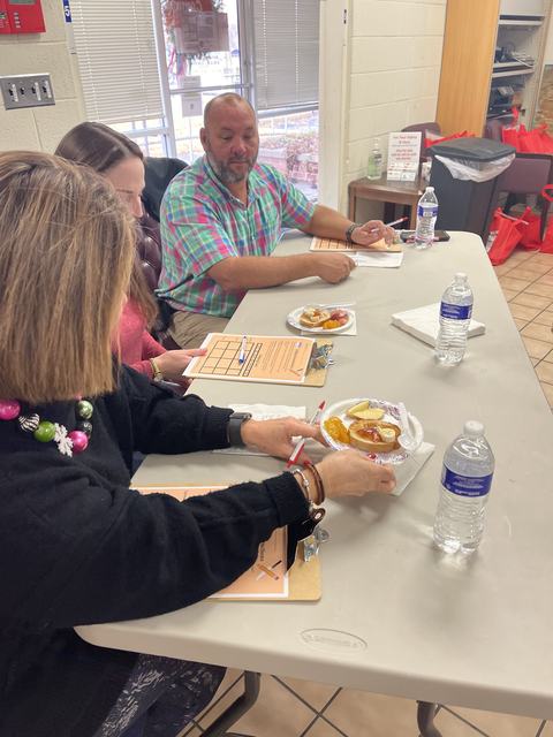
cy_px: 368
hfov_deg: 53.1
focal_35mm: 26
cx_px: 276
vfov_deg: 67.3
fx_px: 554
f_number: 1.6
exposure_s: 1/120
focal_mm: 5.1
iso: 100
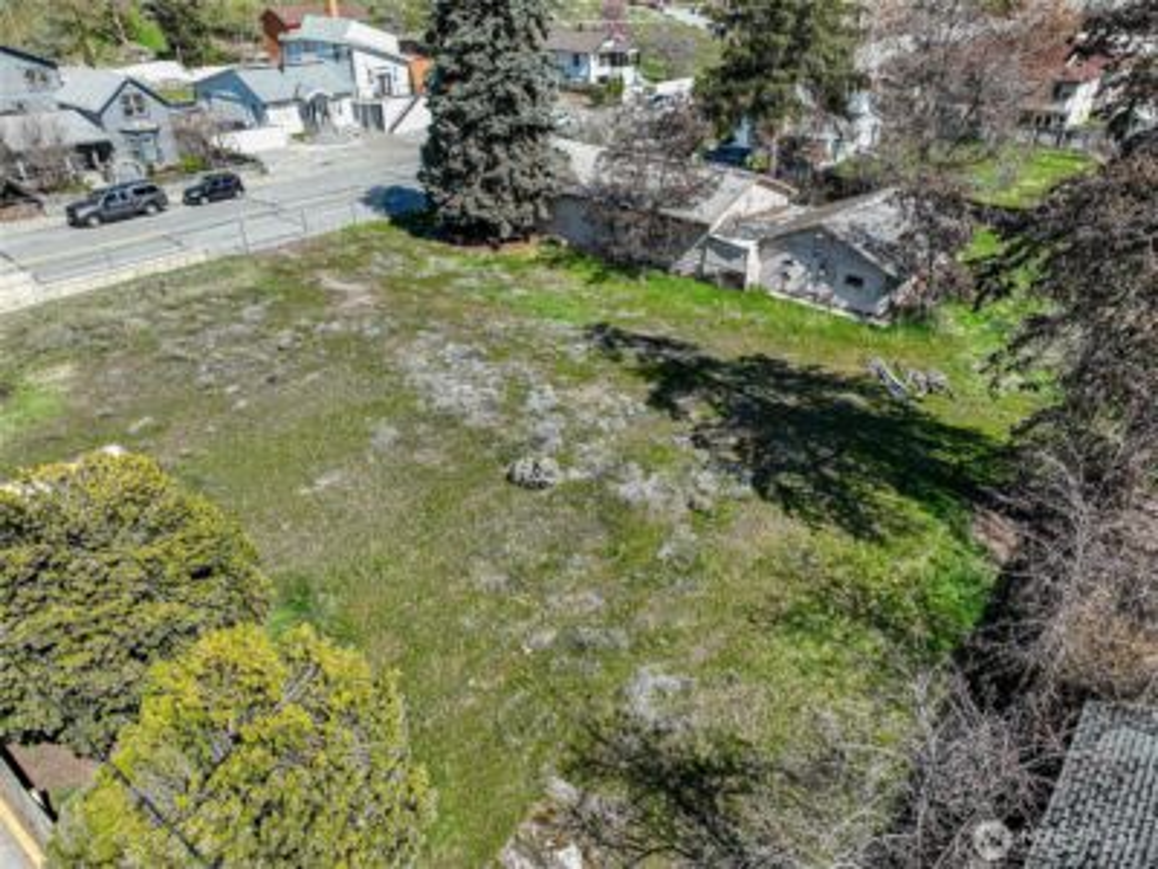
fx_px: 803
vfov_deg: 56.8
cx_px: 579
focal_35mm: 24
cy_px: 434
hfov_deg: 71.6
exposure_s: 1/1250
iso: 110
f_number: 2.8
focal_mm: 12.29
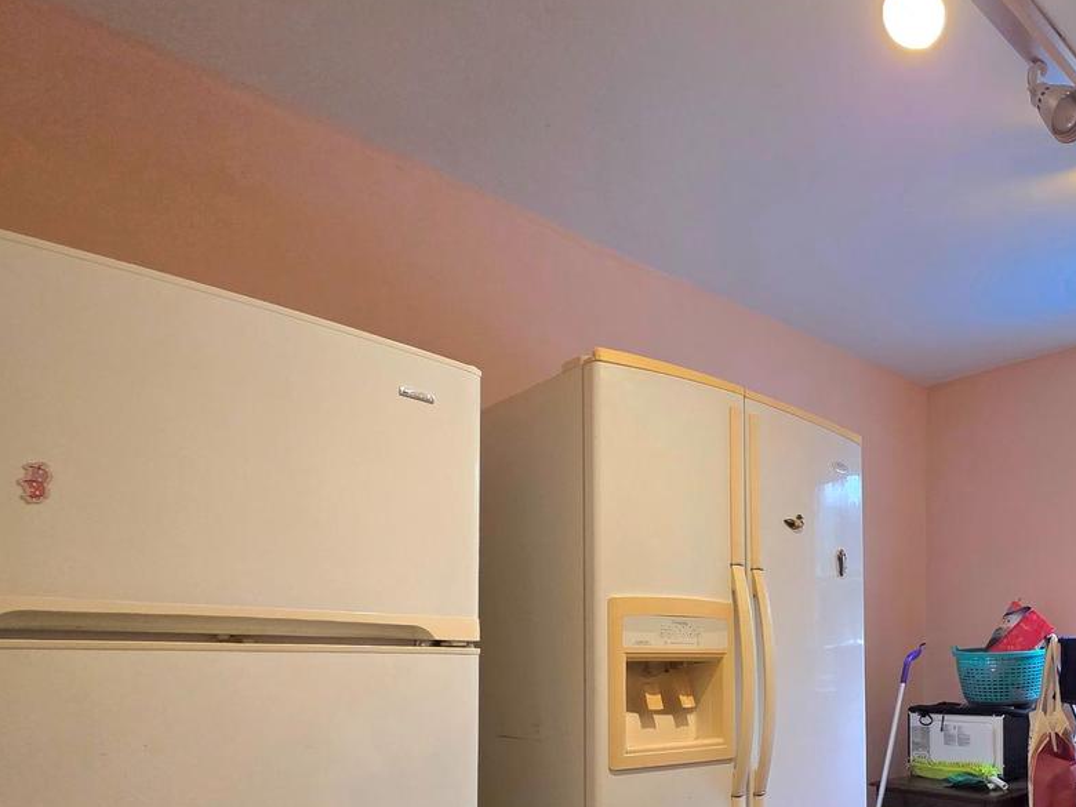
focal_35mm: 24
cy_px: 662
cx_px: 904
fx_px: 746
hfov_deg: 63.5
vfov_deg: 52.6
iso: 500
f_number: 1.9
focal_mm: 2.2
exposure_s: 1/60.2
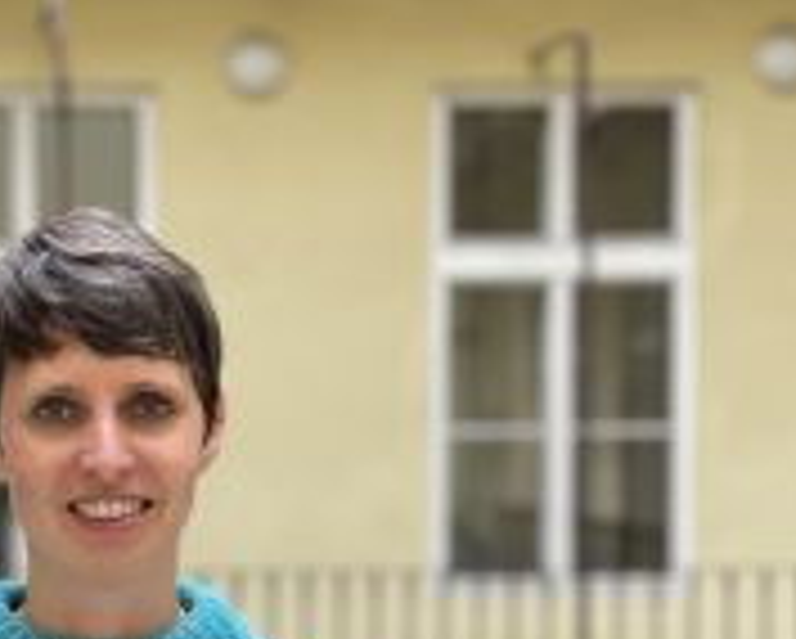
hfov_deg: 13.5
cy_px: 626
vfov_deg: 10.9
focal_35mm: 141
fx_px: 3325
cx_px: 67
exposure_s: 1/121
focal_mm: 7.5
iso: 50
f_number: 2.2
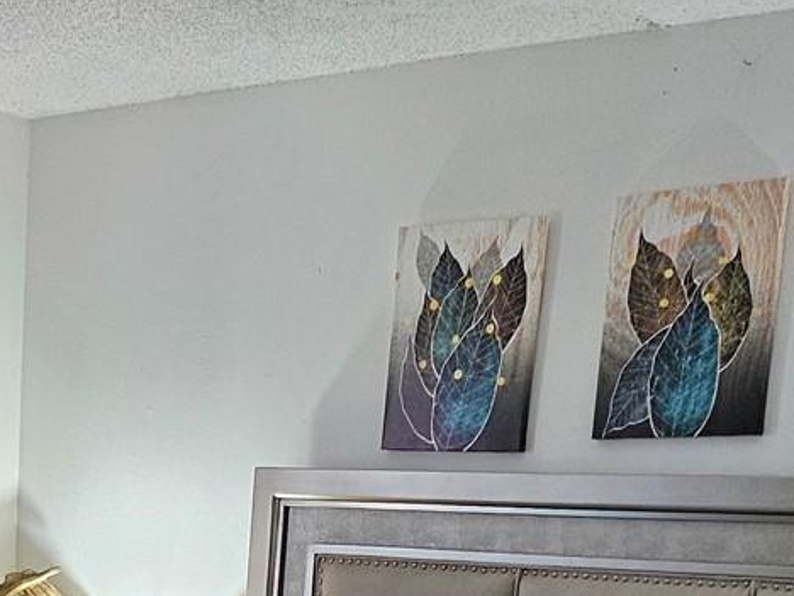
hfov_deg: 23.0
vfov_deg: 16.0
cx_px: 20
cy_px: 983
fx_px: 1881
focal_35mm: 82
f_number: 1.8
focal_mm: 5
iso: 500
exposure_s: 1/120
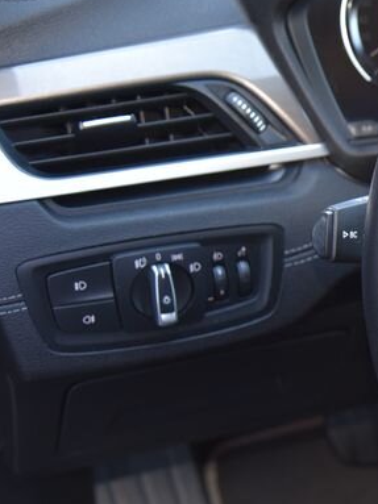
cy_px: 243
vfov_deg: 19.1
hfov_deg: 13.1
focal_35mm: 103
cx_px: 651
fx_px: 1500
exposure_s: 1/60
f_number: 4.5
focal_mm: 40
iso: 500
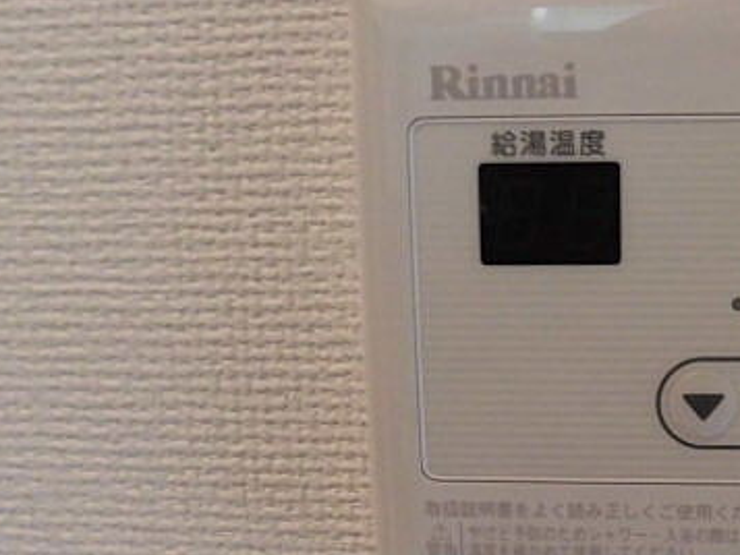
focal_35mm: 43
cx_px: 630
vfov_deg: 33.6
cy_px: 292
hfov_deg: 41.2
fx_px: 920
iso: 320
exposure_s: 1/40
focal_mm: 4.3
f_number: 3.1
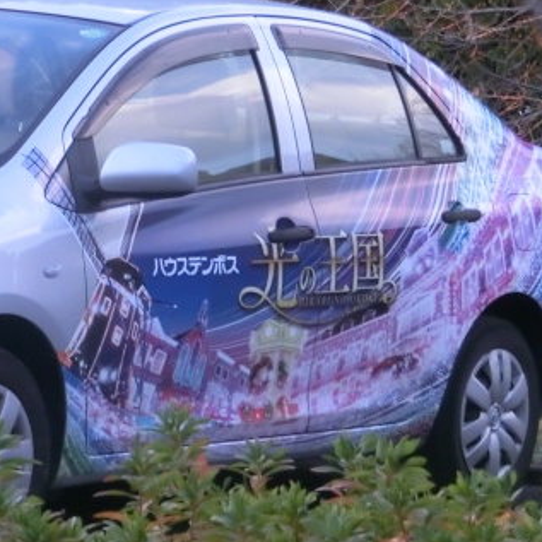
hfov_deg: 8.8
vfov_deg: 8.8
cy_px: 270
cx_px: 253
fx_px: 3507
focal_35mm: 198
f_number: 5.9
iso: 400
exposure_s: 1/100
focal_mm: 29.44
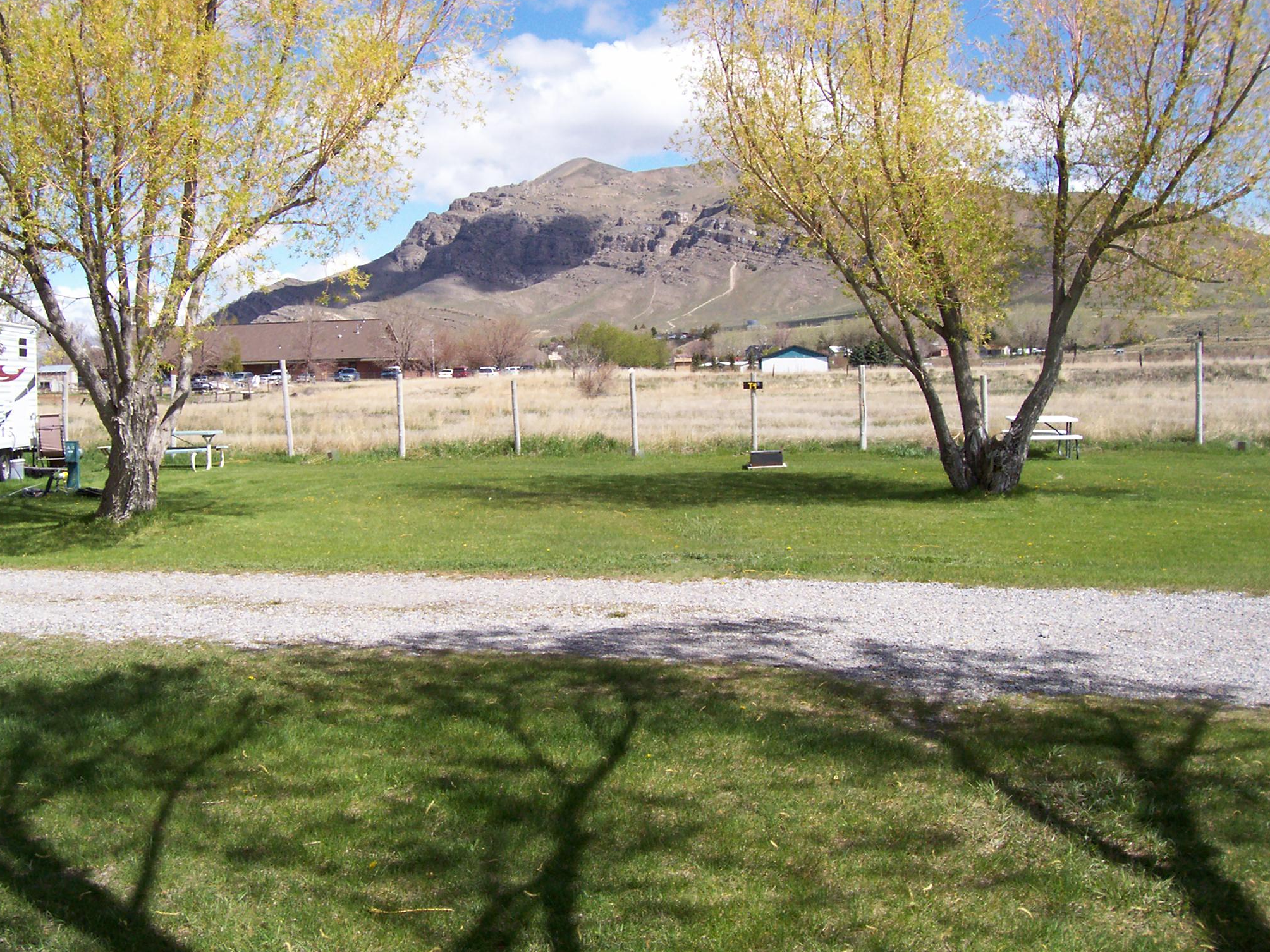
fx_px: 1431
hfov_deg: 47.7
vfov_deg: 36.8
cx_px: 550
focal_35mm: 39
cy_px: 446
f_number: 5.1
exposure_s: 1/479
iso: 80
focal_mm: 5.6
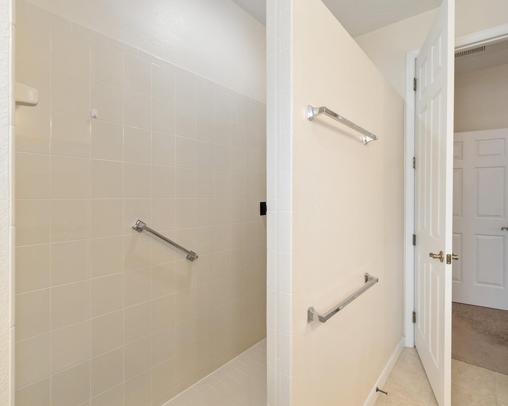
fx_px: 271
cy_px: 197
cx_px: 292
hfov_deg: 85.8
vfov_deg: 73.8
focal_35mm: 18
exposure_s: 1/25
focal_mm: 15
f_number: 8
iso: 500
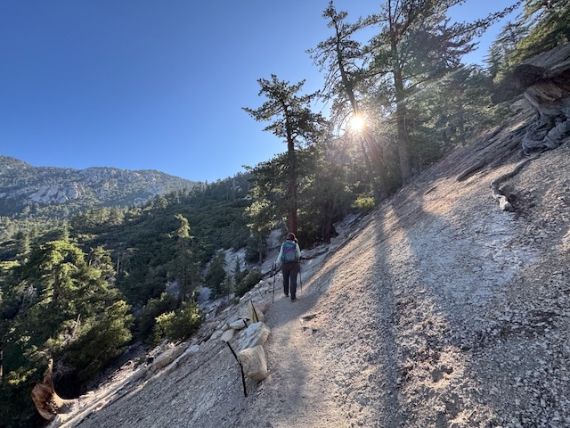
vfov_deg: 85.7
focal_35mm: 14
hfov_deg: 102.1
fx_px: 231
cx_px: 285
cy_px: 214
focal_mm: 2.22
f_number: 2.2
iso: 40
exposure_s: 1/340
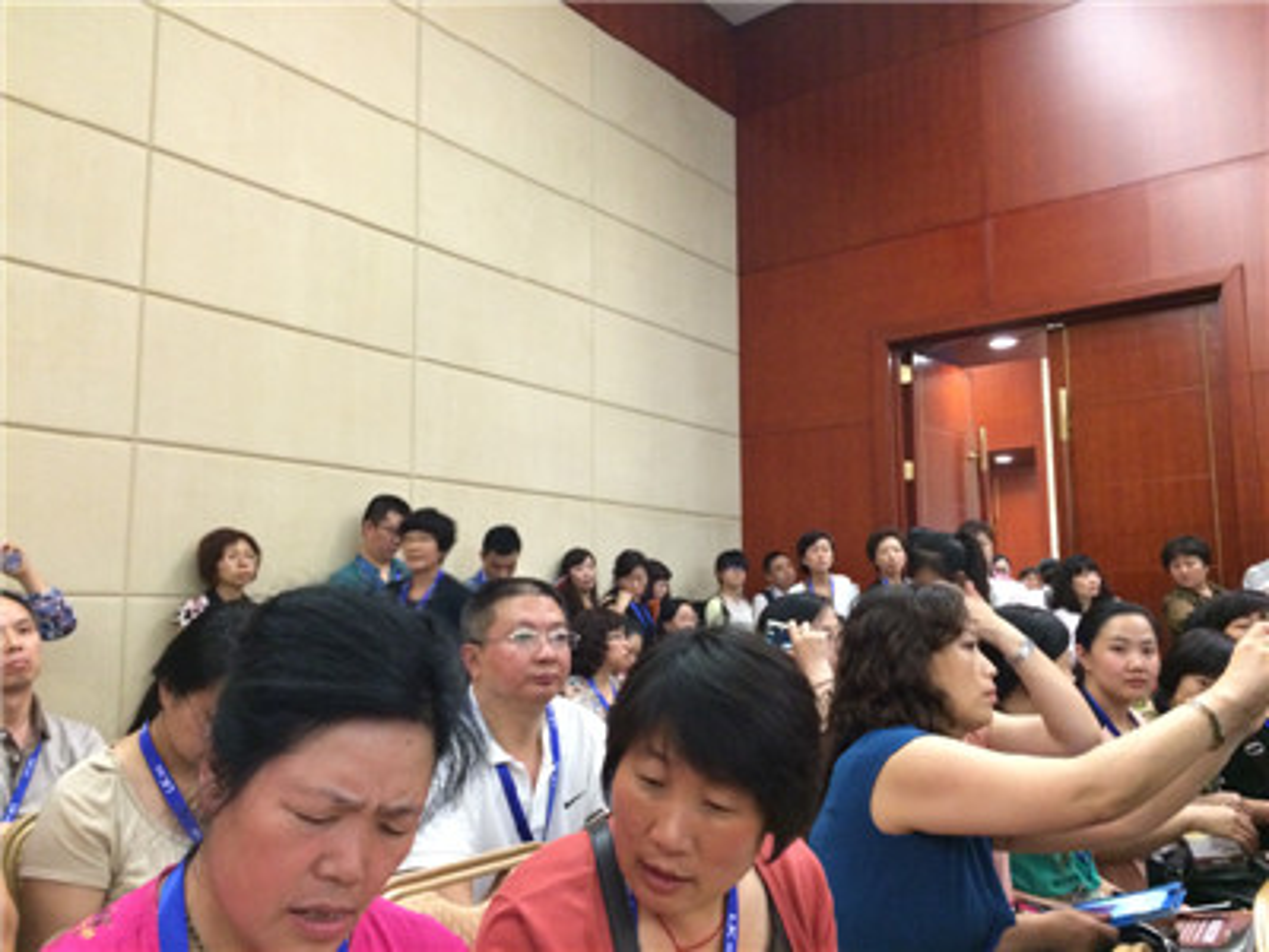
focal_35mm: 30
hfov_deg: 60.0
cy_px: 476
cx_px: 634
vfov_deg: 46.8
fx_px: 1100
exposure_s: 1/15
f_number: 2.2
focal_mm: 4.12
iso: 320
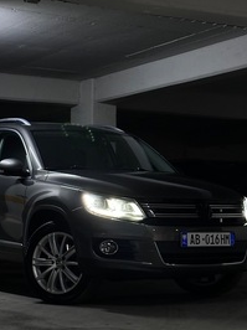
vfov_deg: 29.8
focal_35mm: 65
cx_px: 96
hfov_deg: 22.5
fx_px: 619
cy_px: 164
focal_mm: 6.86
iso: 500
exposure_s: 1/34
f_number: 1.78
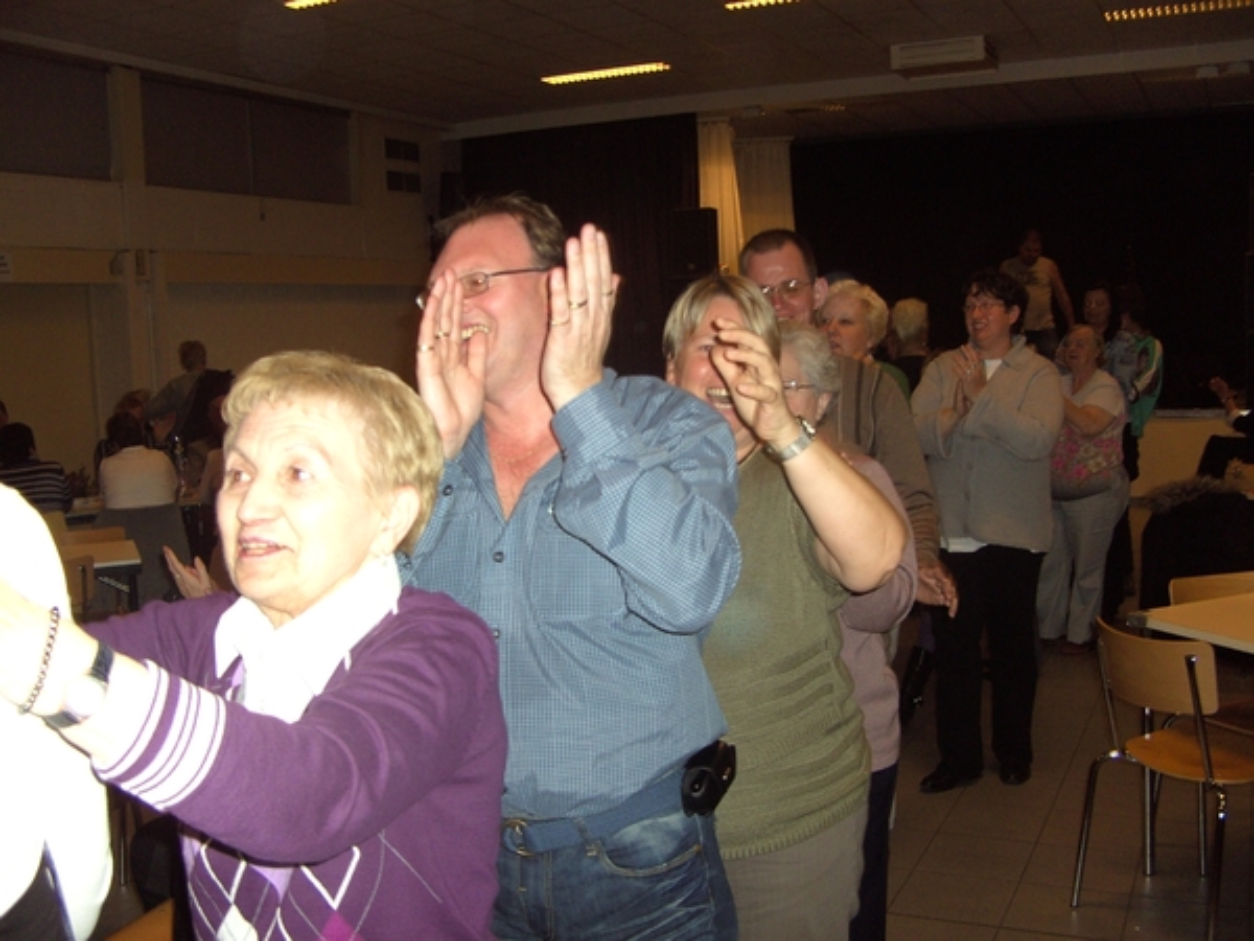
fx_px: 1340
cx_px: 627
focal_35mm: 37
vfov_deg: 38.7
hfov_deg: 50.1
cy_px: 470
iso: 100
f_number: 2.8
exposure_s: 1/50
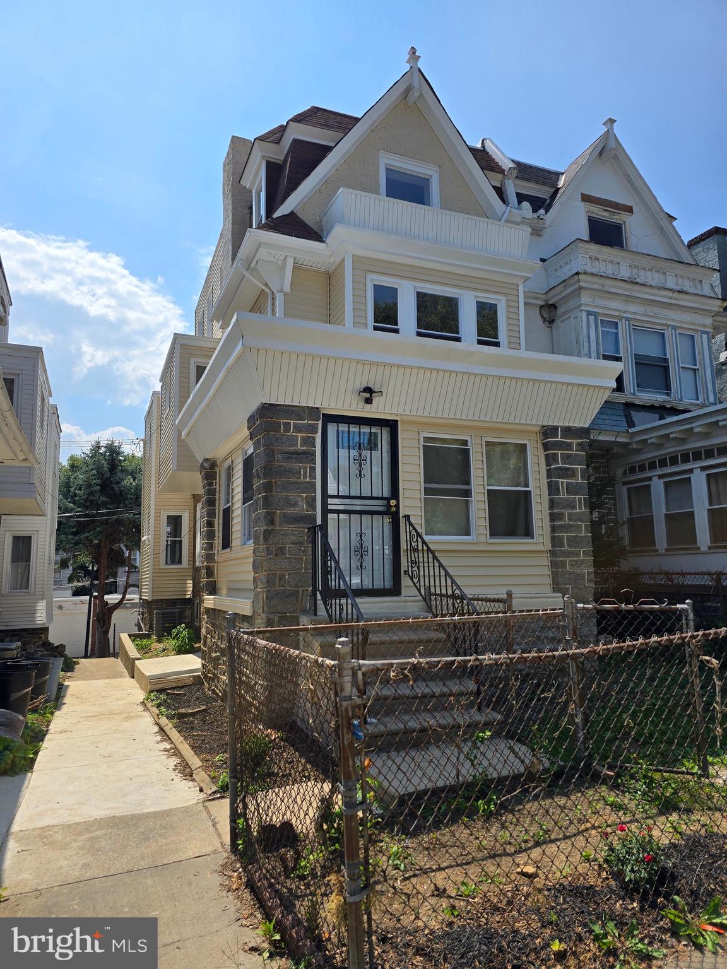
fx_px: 644
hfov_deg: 58.9
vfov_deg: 73.9
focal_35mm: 23
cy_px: 484
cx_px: 364
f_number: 1.7
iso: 12
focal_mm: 6.3
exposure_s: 1/1173
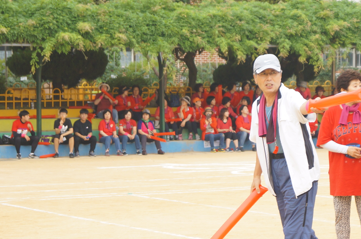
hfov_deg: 13.3
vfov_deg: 8.9
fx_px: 1541
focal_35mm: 154
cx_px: 299
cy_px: 131
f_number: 5.6
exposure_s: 1/100
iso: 320
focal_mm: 55
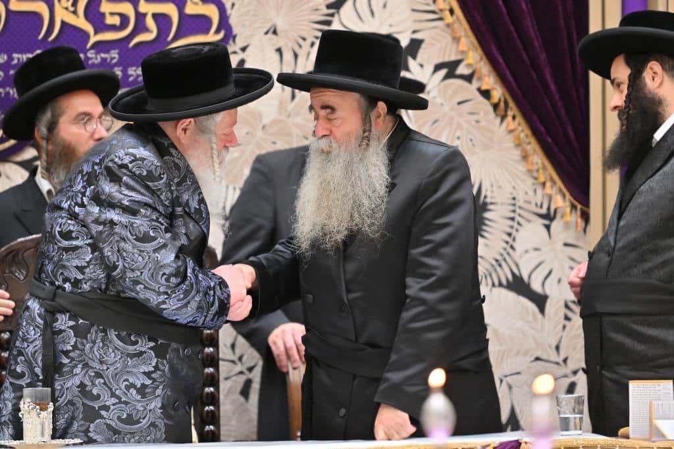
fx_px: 5615
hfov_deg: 6.9
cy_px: 224
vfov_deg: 4.6
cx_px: 337
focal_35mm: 300
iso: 500
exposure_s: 1/200
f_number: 2.8
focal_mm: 200
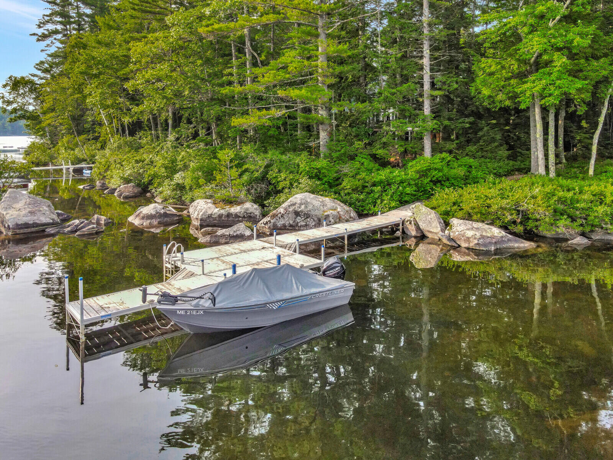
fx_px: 425
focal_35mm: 24
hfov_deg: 71.6
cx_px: 306
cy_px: 230
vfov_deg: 56.8
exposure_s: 1/400
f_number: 2.8
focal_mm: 4.5
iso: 200
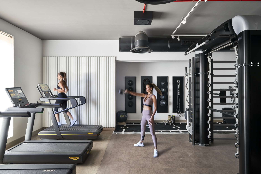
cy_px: 87
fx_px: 159
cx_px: 130
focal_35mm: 22
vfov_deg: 57.2
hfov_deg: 78.6
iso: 200
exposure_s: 1/30
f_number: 4.5
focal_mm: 22
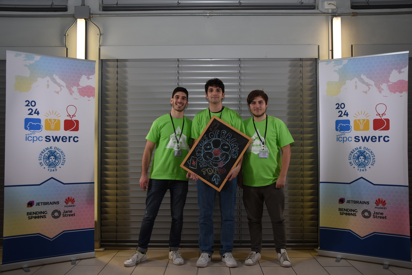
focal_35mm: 33
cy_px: 138
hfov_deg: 57.2
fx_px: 378
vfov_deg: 40.0
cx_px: 206
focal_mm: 22
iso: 400
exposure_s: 1/80
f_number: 5
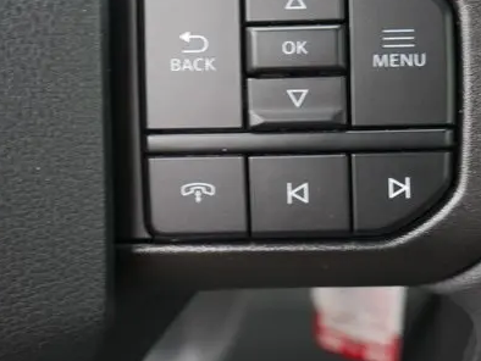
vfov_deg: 22.4
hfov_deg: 29.6
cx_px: 316
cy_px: 91
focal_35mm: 65
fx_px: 904
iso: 250
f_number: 4.5
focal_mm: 20
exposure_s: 1/60
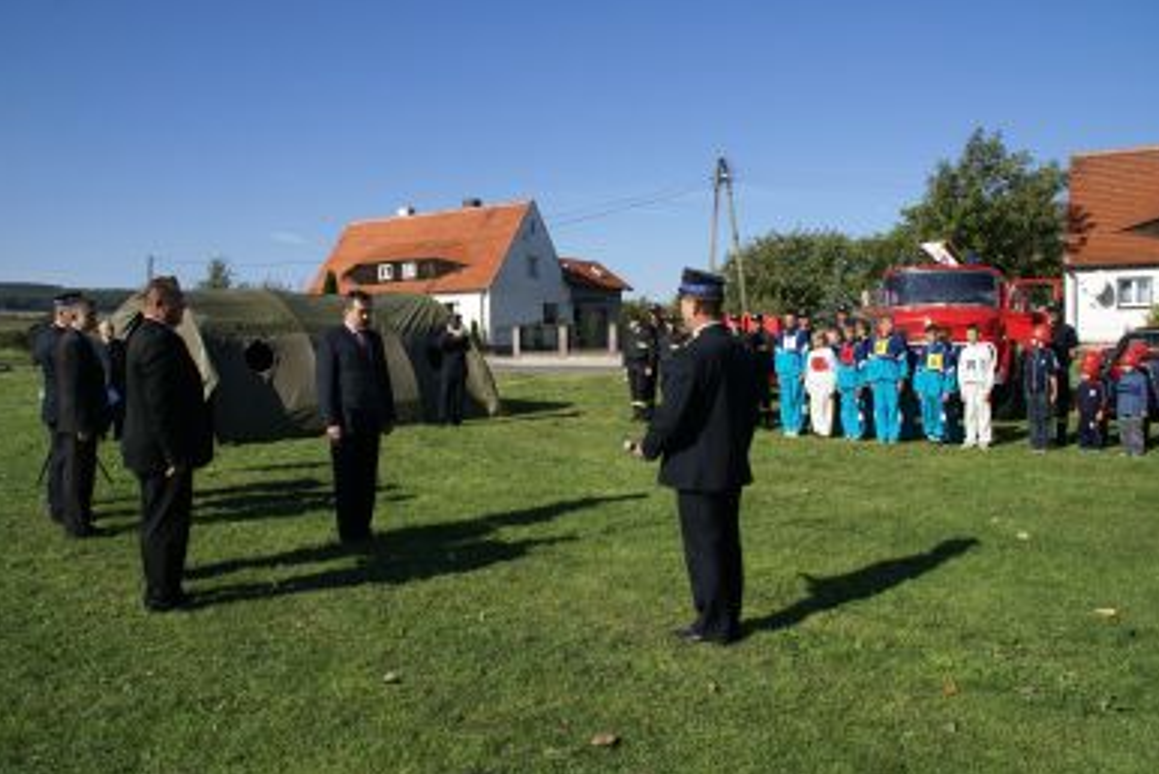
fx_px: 902
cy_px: 378
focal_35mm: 28
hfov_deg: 65.4
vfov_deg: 46.5
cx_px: 583
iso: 100
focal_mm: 18
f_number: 10
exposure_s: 1/200
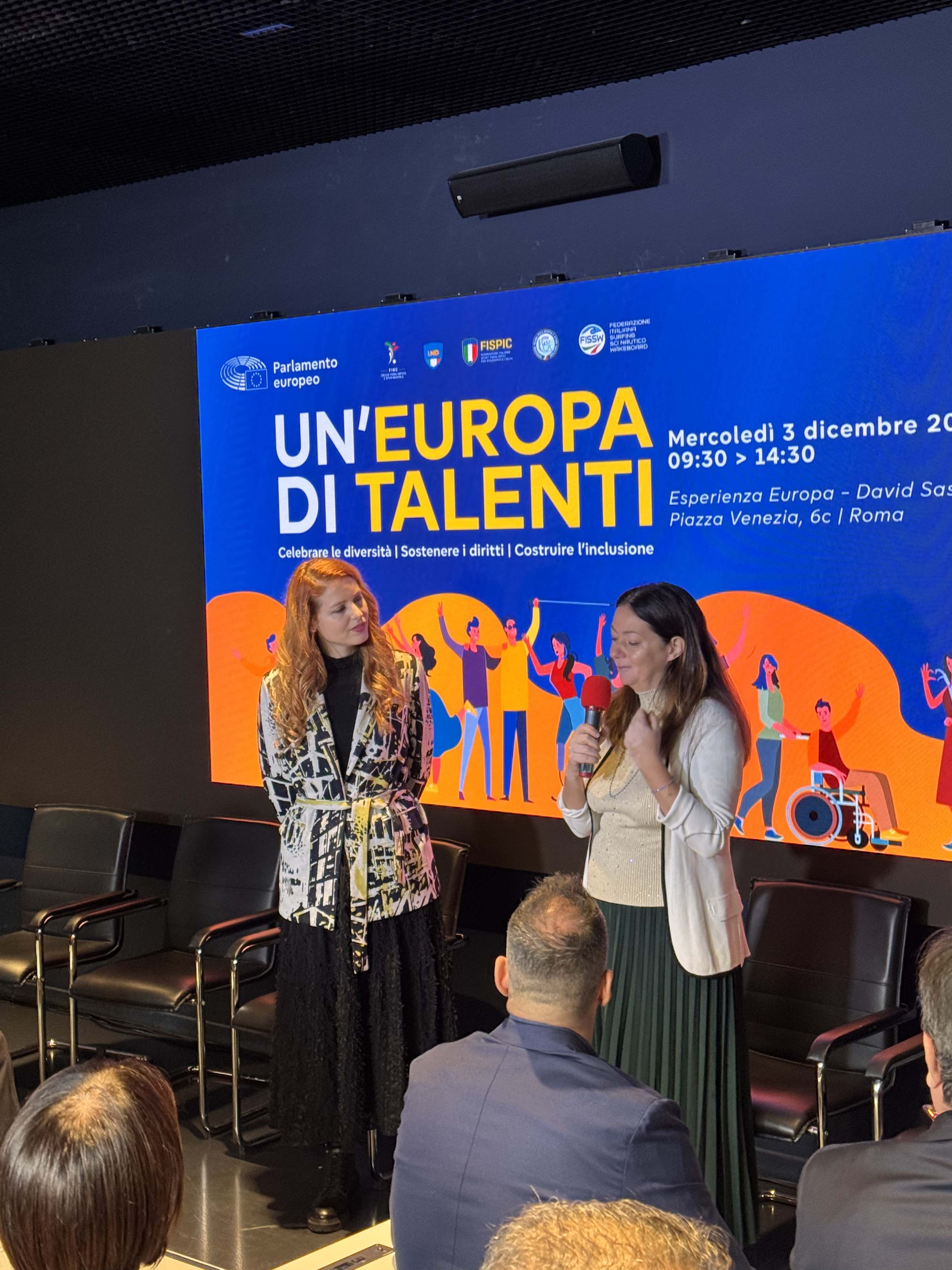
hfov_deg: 27.5
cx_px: 494
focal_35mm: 53
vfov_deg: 36.1
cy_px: 578
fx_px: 1943
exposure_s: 1/60
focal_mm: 6.76
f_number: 1.78
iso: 160
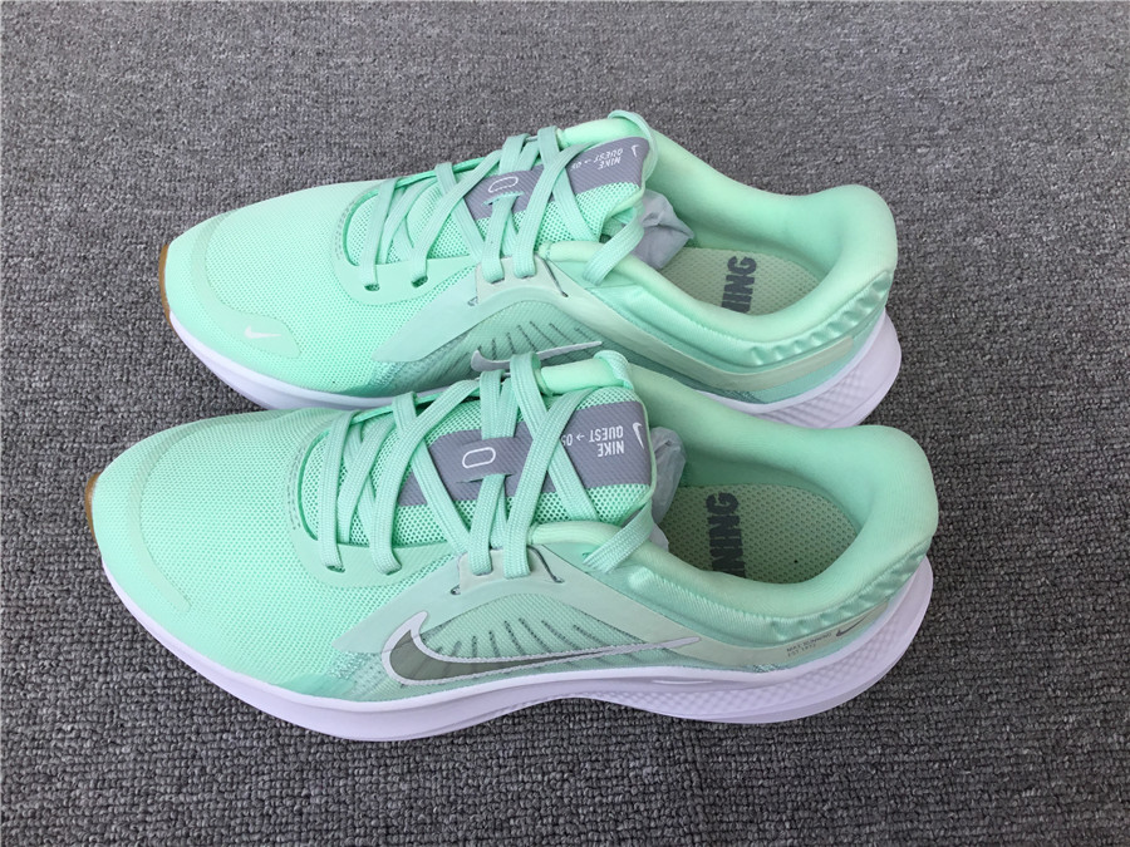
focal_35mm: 31
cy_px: 424
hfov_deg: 58.4
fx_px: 1012
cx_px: 565
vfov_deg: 45.4
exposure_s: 1/342
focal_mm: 3.3
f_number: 2.4
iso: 25
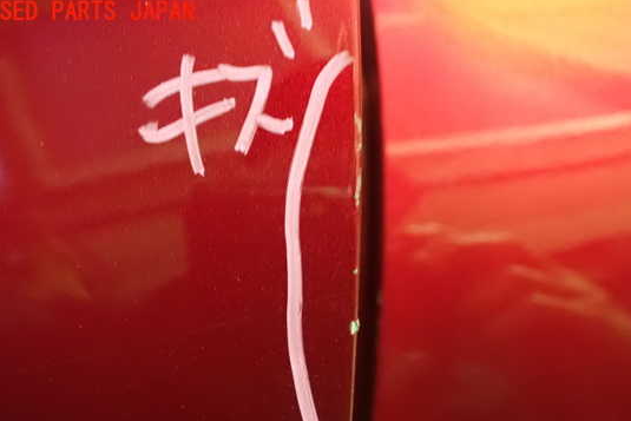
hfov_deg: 54.4
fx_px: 614
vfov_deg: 37.6
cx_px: 334
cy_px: 263
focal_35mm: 35
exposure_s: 1/20
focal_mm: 5.4
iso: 1600
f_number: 2.3
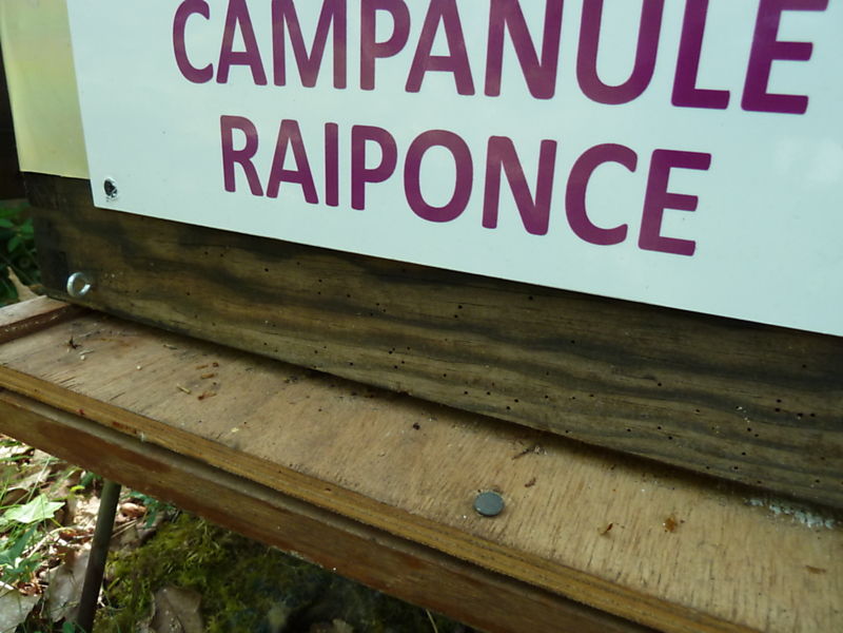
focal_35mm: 25
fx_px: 609
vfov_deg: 54.9
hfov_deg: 69.4
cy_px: 316
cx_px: 422
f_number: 3.3
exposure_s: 1/80
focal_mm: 4.1
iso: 160
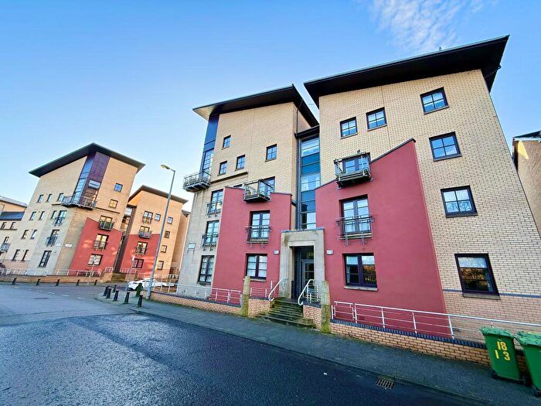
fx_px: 219
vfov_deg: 85.7
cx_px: 270
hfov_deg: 102.1
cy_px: 203
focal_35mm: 14
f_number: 2.2
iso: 64
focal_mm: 2.22
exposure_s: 1/246
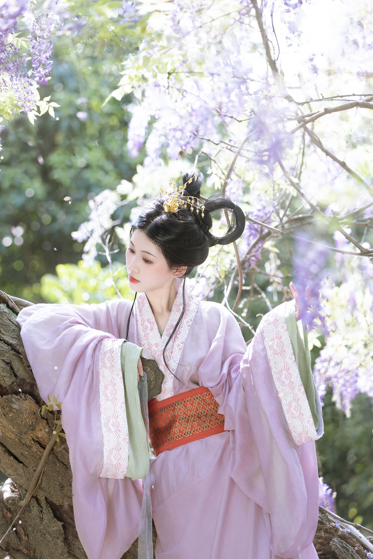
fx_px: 2005
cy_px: 282
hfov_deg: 10.6
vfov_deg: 15.9
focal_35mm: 129
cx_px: 179
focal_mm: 120
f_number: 2.8
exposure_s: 1/400
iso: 200
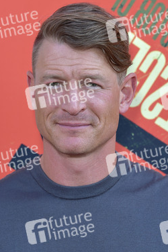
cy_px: 128
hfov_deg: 10.7
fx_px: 896
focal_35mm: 128
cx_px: 80
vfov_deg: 16.0
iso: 250
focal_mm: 120
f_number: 6.3
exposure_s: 1/250
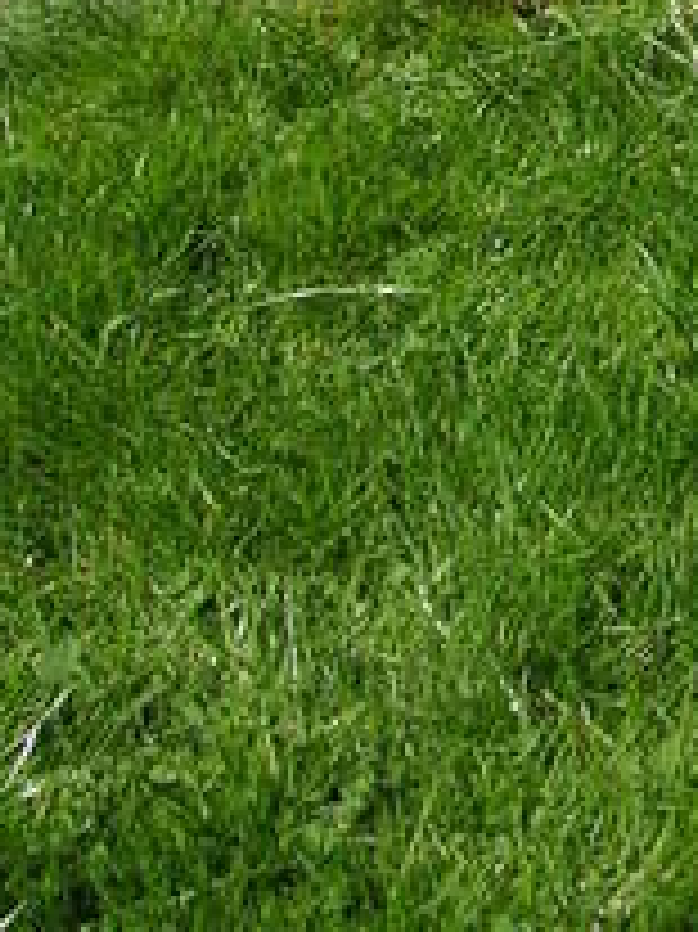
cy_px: -360
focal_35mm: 143
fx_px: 3849
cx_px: 928
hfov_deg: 10.1
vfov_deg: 13.2
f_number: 2.8
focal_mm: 6.1
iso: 50
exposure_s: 1/750
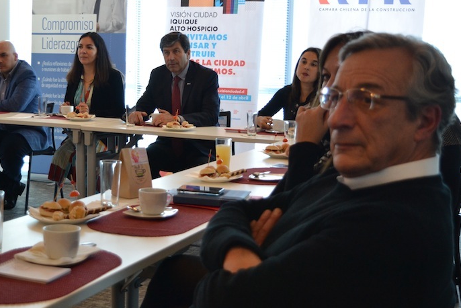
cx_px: 209
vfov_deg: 23.0
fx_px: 756
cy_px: 155
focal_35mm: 59
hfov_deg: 33.9
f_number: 4.2
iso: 1100
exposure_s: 1/125
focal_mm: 30
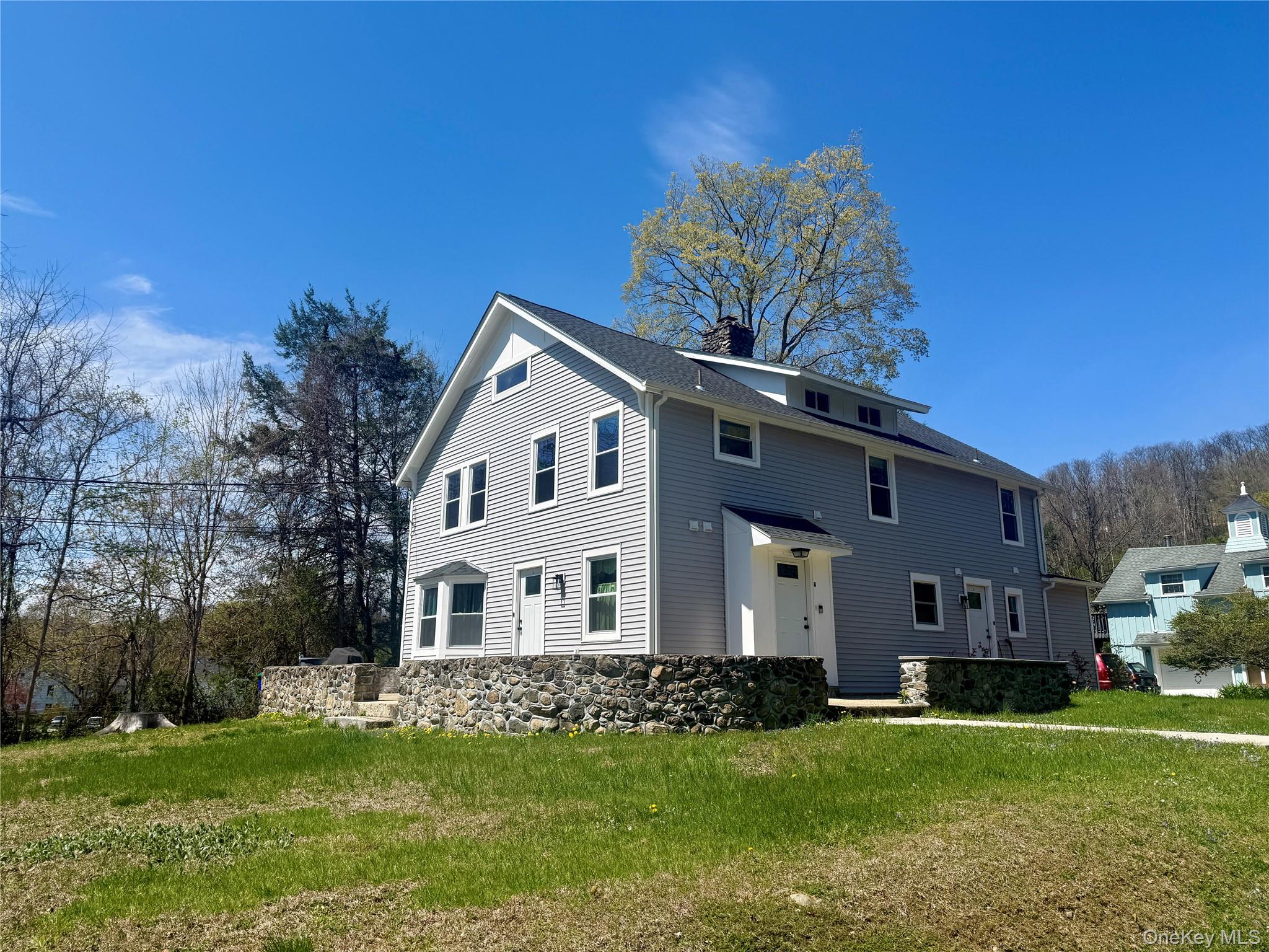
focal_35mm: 24
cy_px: 476
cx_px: 634
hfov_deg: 71.6
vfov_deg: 56.8
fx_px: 880
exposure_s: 1/5319
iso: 80
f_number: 1.78
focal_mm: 6.76
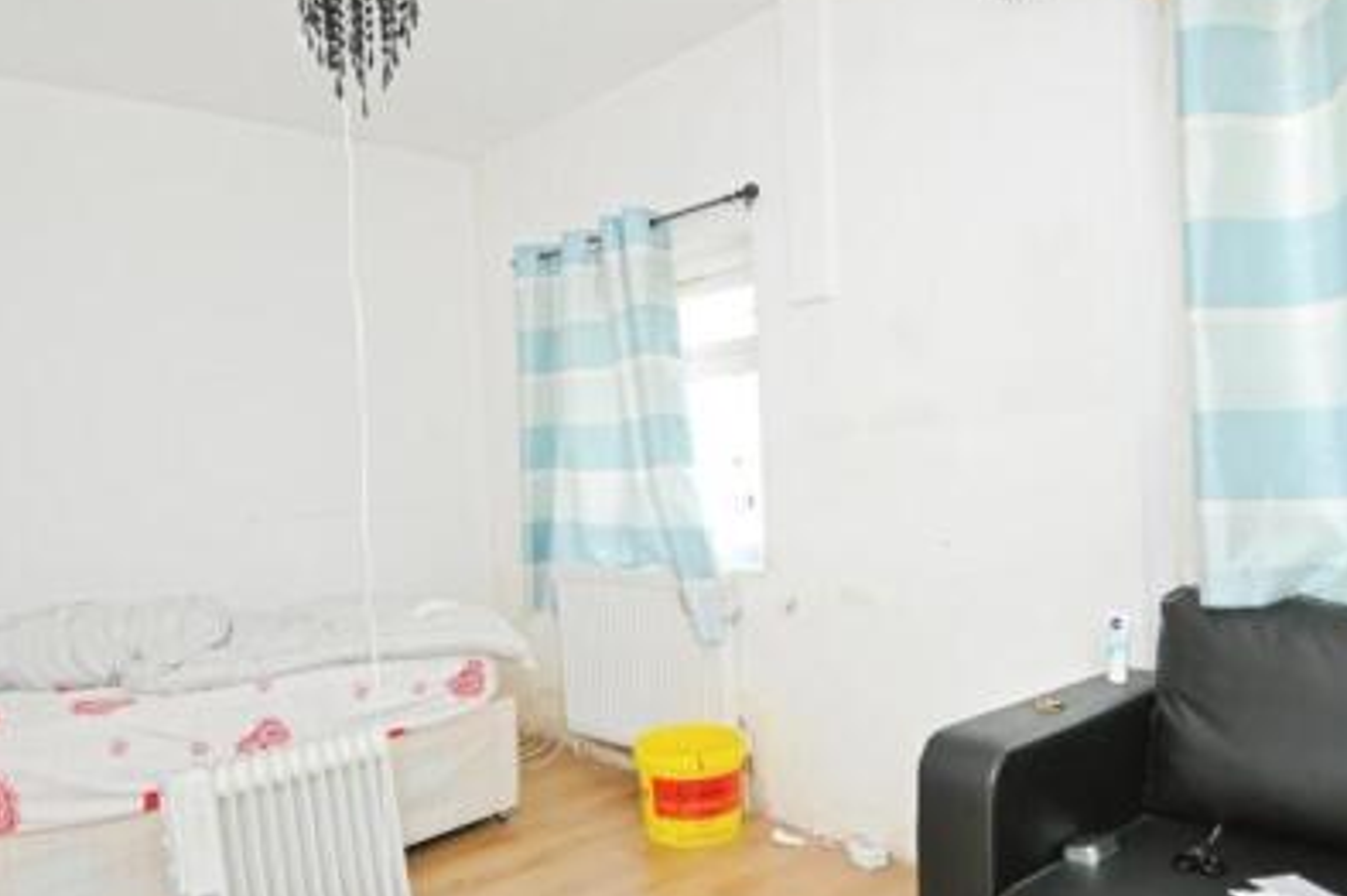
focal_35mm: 25
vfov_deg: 51.2
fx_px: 935
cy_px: 475
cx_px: 650
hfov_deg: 71.5
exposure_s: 1/60
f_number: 7.1
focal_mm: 10
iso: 800
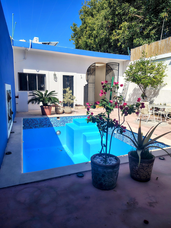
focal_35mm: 24
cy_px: 114
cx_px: 86
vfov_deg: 71.6
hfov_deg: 56.8
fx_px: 158
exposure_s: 1/1934
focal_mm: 5.56
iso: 101
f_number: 1.8
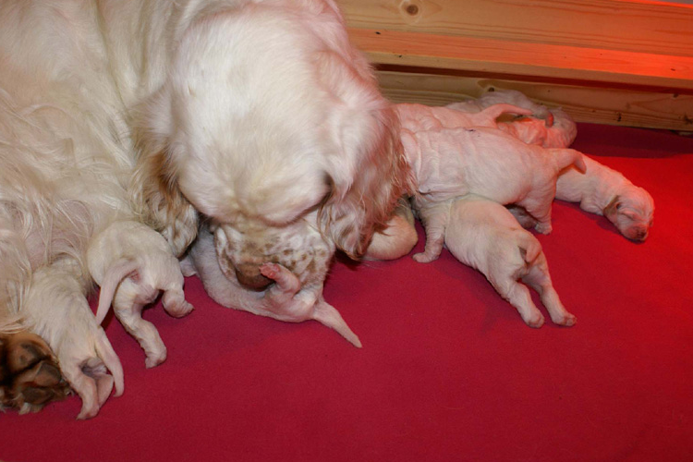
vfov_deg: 28.1
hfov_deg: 41.1
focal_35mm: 48
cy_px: 225
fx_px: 924
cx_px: 337
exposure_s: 1/60
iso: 400
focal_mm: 30
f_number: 5.6
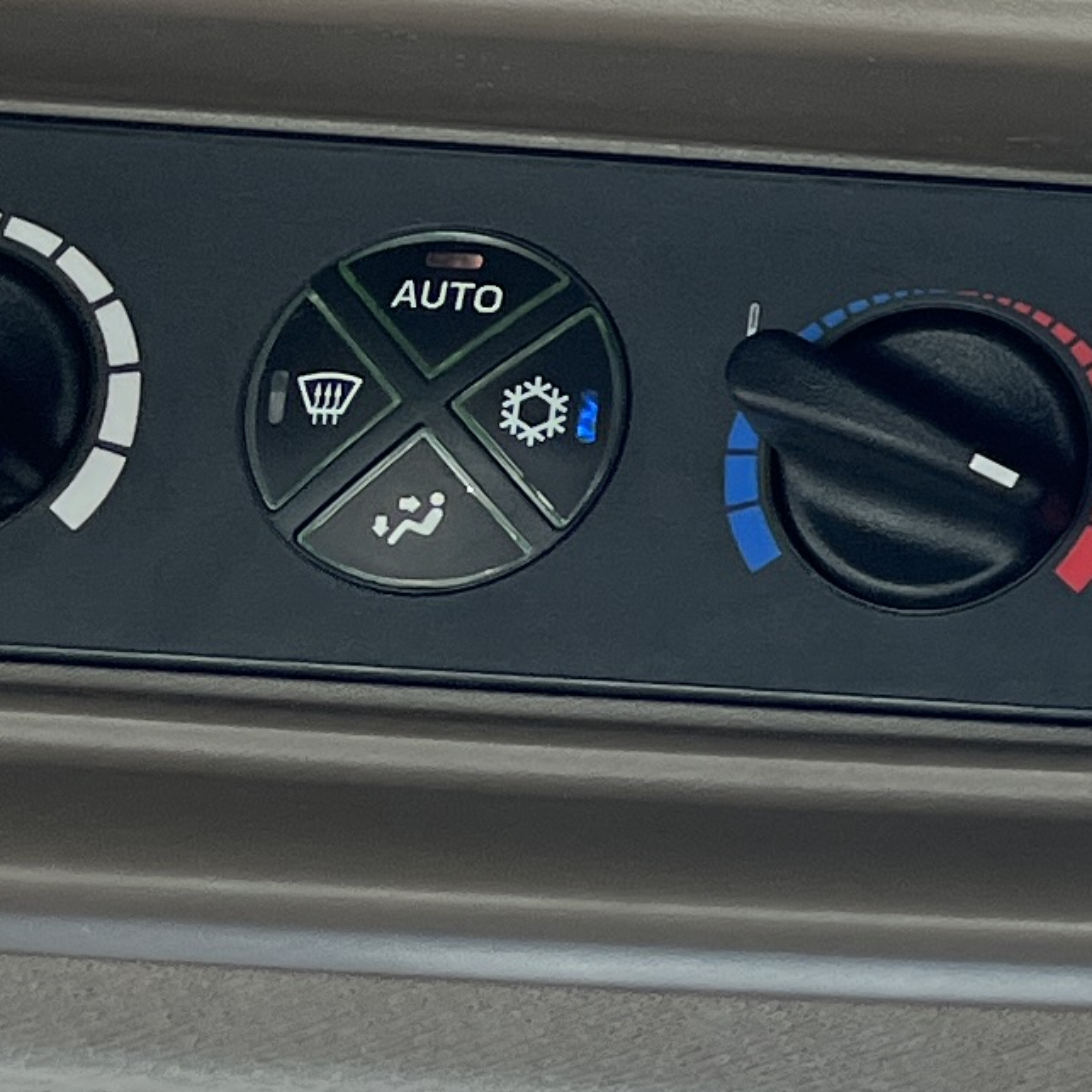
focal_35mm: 144
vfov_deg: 12.1
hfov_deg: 10.7
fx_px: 5139
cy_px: 217
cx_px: 2432
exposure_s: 1/639
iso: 50
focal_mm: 5.1
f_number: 1.6
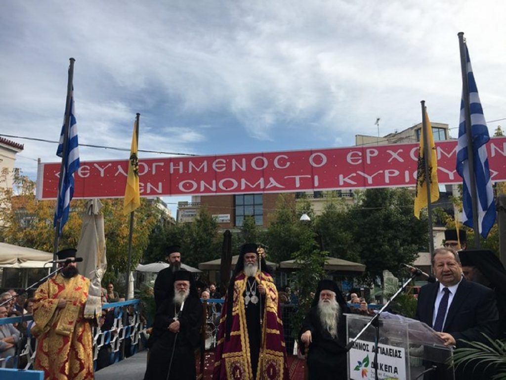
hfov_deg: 61.7
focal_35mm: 29
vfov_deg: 48.2
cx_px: 253
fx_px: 424
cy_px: 190
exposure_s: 1/1538
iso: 25
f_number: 2.2
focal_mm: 4.15
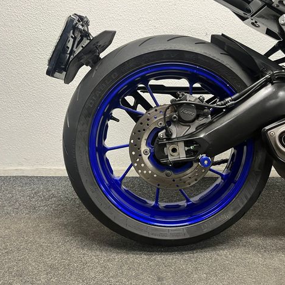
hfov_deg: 52.3
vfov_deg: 52.5
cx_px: 166
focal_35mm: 31
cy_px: 142
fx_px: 289
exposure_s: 1/50
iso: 250
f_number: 1.6
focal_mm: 5.1
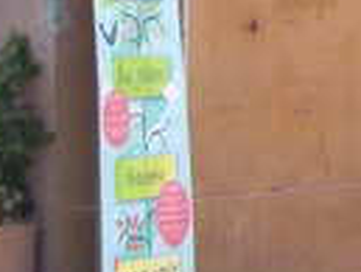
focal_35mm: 329
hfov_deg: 5.8
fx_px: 3434
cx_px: 775
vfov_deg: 4.4
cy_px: -336
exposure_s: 1/160
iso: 200
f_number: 4.3
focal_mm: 10
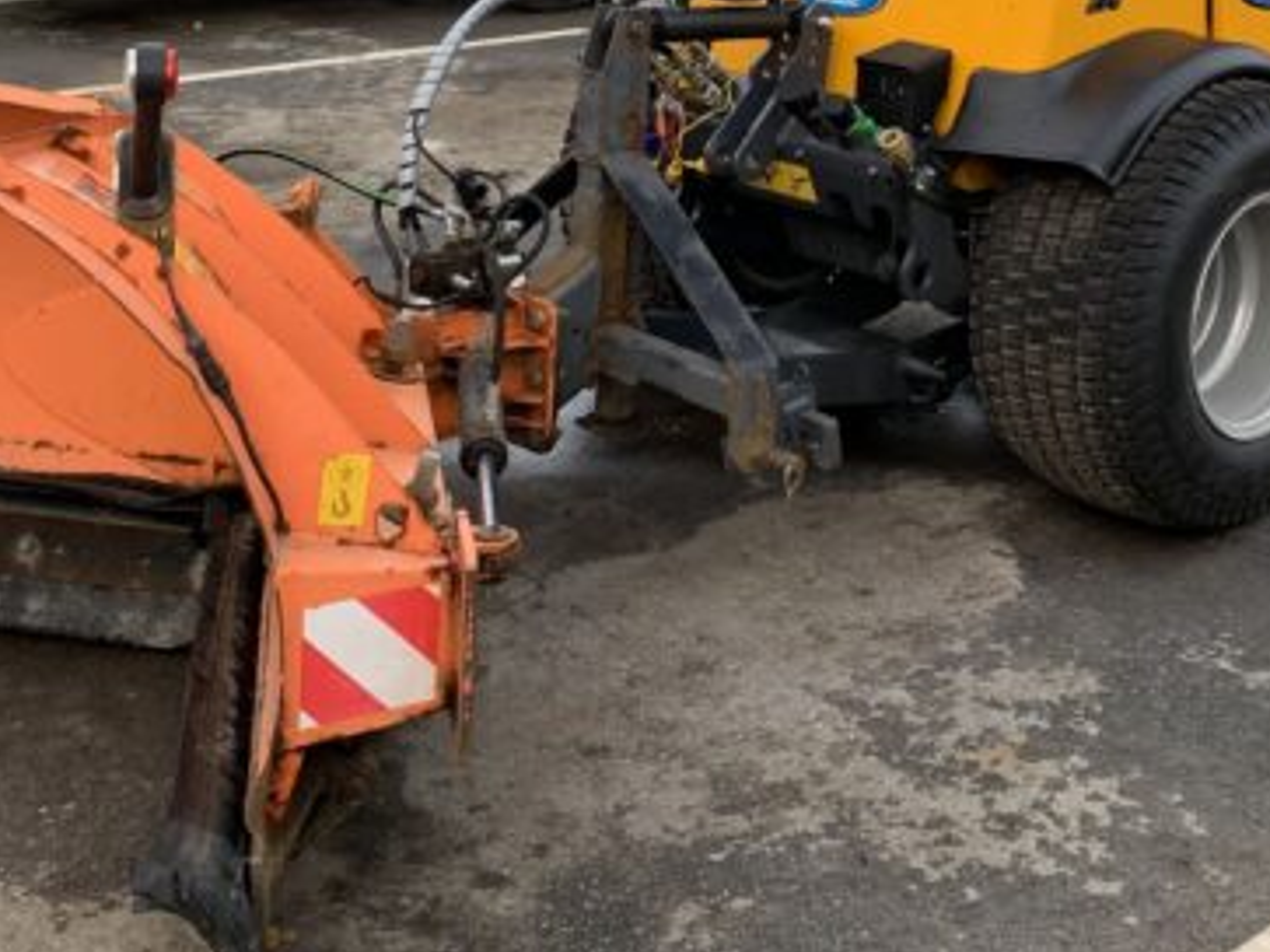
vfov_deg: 25.4
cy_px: 21
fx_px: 2017
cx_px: 878
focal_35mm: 55
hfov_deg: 34.5
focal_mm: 4.25
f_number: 1.8
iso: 40
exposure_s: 1/121
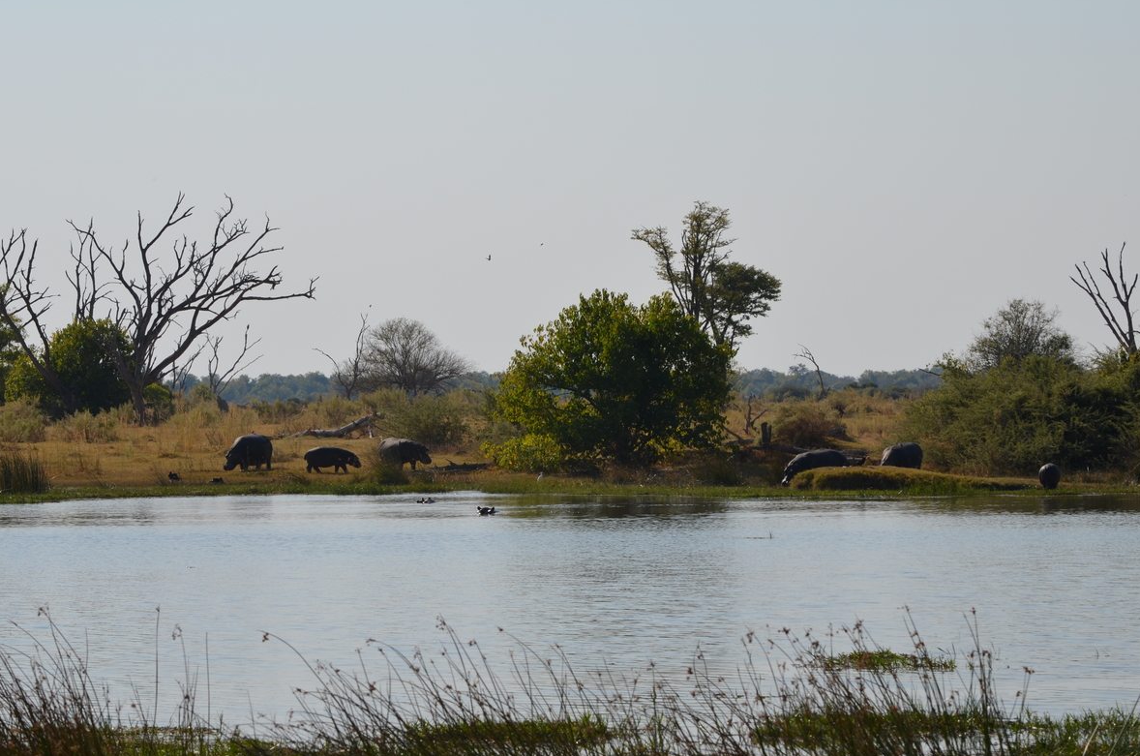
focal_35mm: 189
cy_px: 373
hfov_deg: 10.9
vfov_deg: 7.2
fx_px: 5974
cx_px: 556
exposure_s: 1/400
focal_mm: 116
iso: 100
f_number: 10
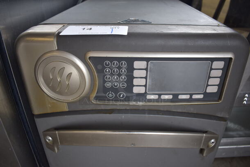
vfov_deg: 48.0
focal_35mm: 27
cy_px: 84
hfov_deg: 67.3
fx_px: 188
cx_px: 125
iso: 360
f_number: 3.5
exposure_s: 1/125
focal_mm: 18
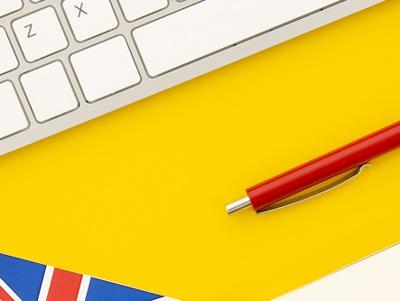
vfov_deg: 10.9
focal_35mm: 136
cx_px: 138
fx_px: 1576
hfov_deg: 14.4
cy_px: 225
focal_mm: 35
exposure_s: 1/50
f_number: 5.6
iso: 100
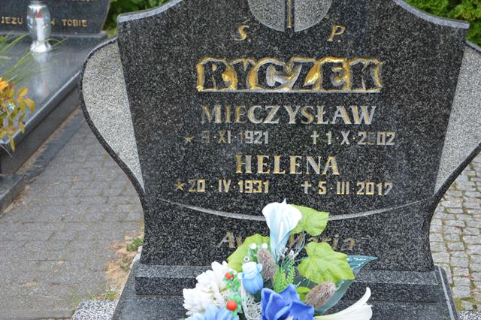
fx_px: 1042
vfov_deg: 17.5
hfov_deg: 26.0
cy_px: 160
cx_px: 240
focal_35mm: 78
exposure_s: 1/125
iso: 400
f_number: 5.6
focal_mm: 52
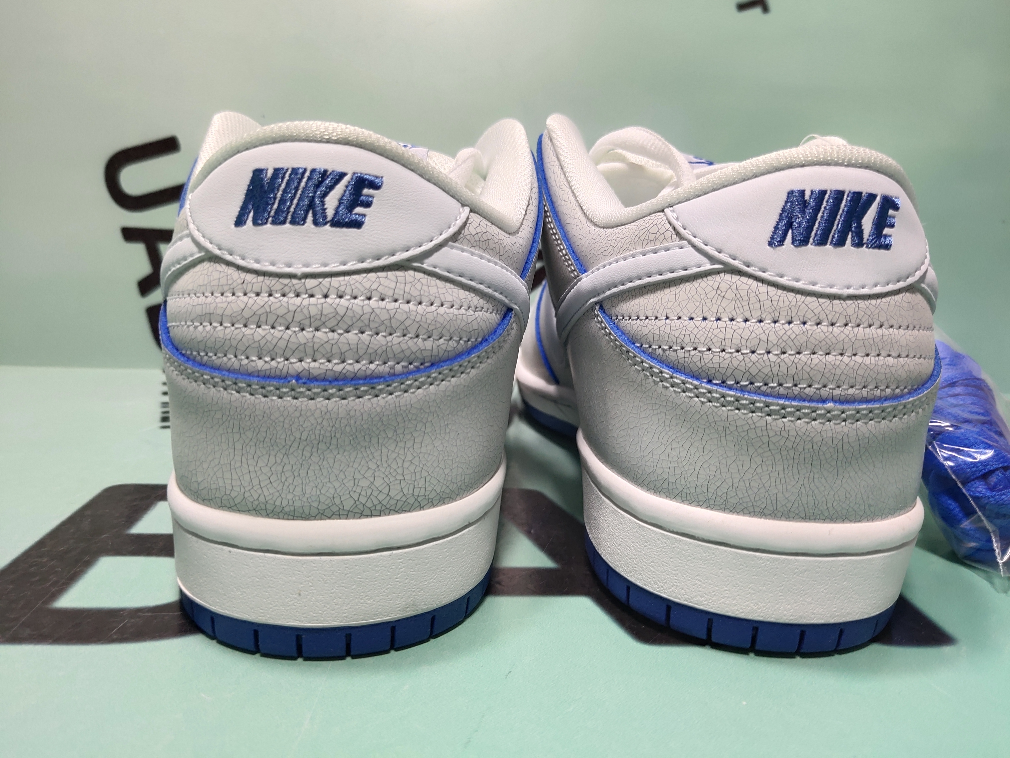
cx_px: 505
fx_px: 875
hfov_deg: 60.0
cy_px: 379
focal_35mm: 30
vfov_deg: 46.8
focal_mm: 4.35
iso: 50
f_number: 1.79
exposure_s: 1/1041
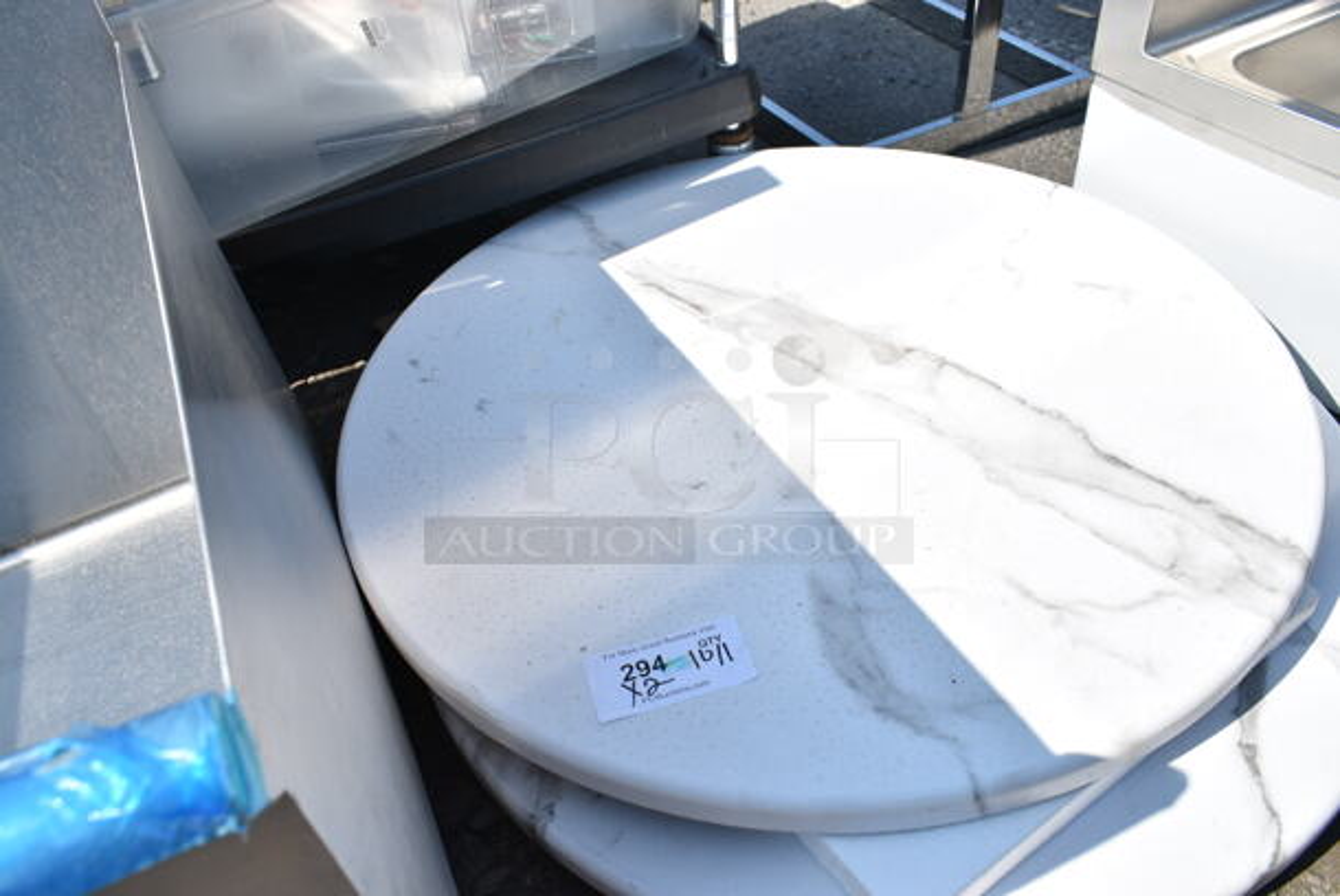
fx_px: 1118
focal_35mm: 30
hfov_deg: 61.9
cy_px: 448
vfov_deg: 43.7
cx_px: 670
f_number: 8
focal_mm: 20
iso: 100
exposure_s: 1/250
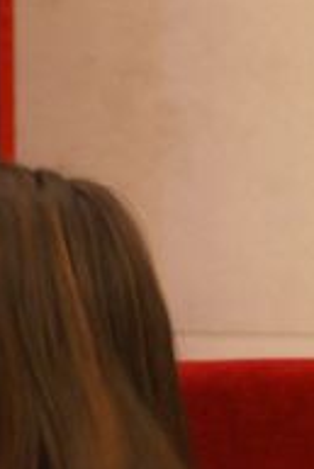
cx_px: -148
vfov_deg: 5.9
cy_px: 532
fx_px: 4558
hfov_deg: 3.9
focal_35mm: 349
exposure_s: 1/10
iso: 400
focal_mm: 70
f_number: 5.6
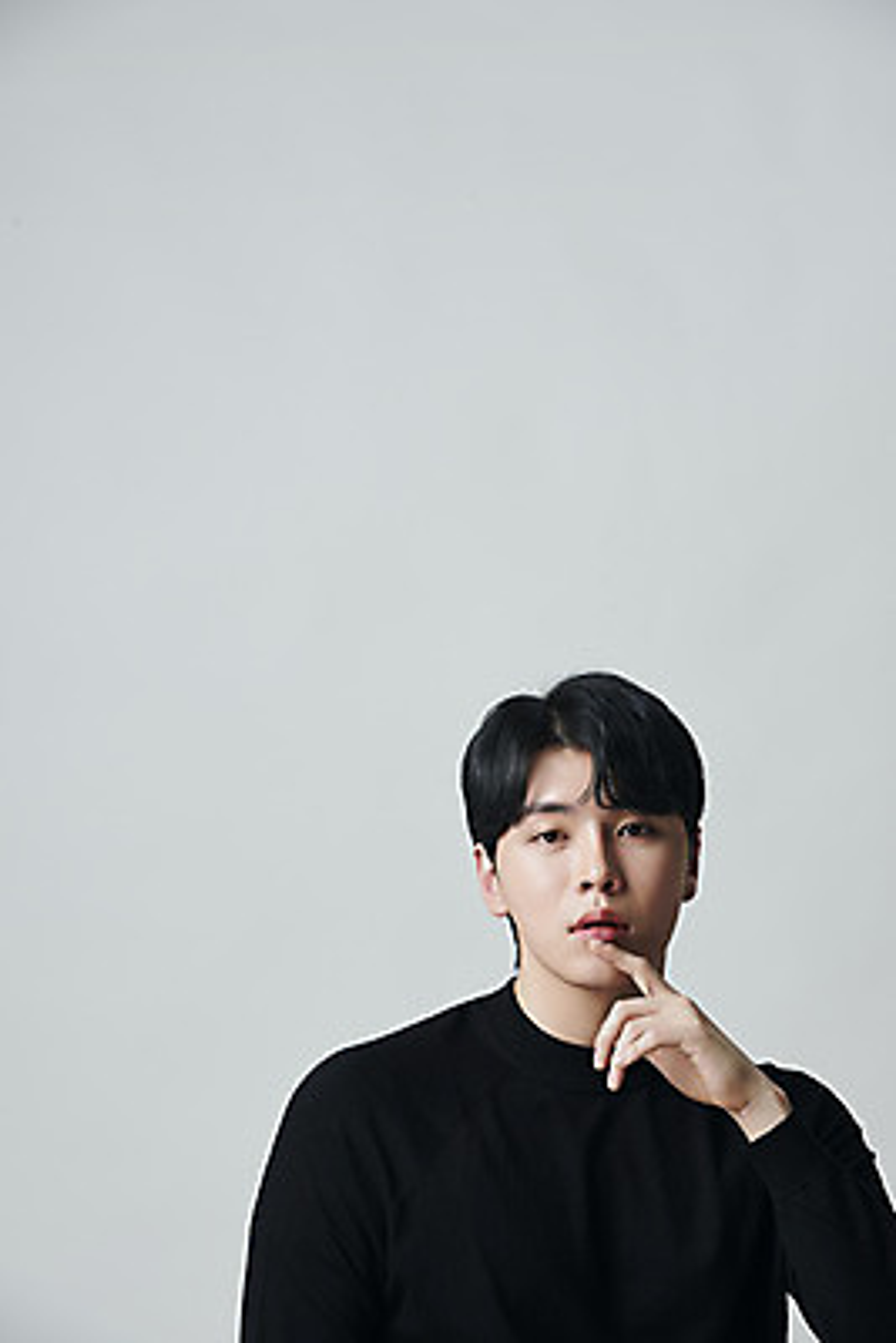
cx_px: 448
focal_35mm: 100
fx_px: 3730
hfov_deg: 13.7
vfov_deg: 20.4
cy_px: 672
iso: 64
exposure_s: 1/125
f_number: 7.1
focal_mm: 100
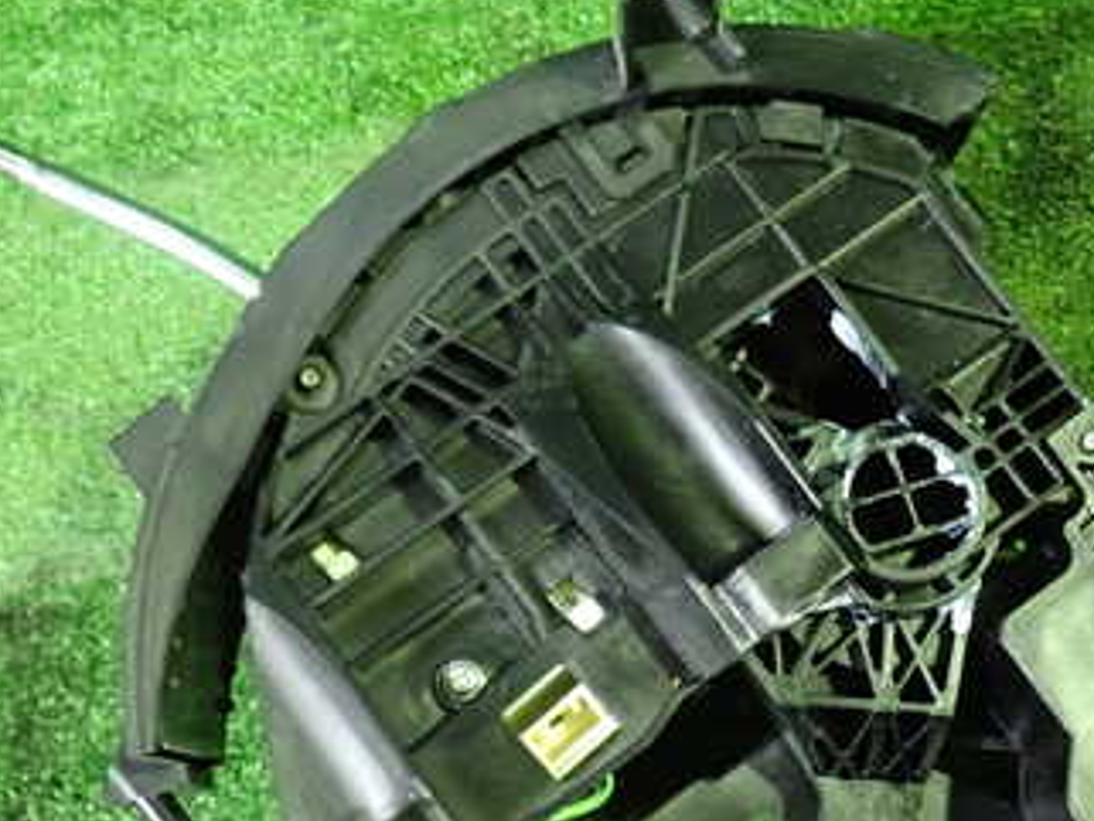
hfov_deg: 34.0
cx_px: 723
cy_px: 555
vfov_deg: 26.0
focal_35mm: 56
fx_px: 1770
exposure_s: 1/30
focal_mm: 5.4
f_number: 2.3
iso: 800
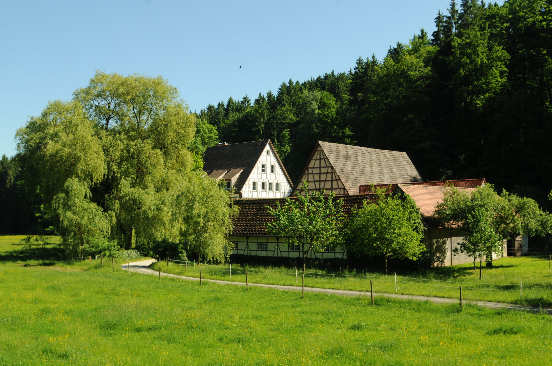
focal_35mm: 42
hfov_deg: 46.4
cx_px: 276
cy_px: 183
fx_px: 643
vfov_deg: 31.8
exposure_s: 1/250
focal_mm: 28
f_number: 8
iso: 200
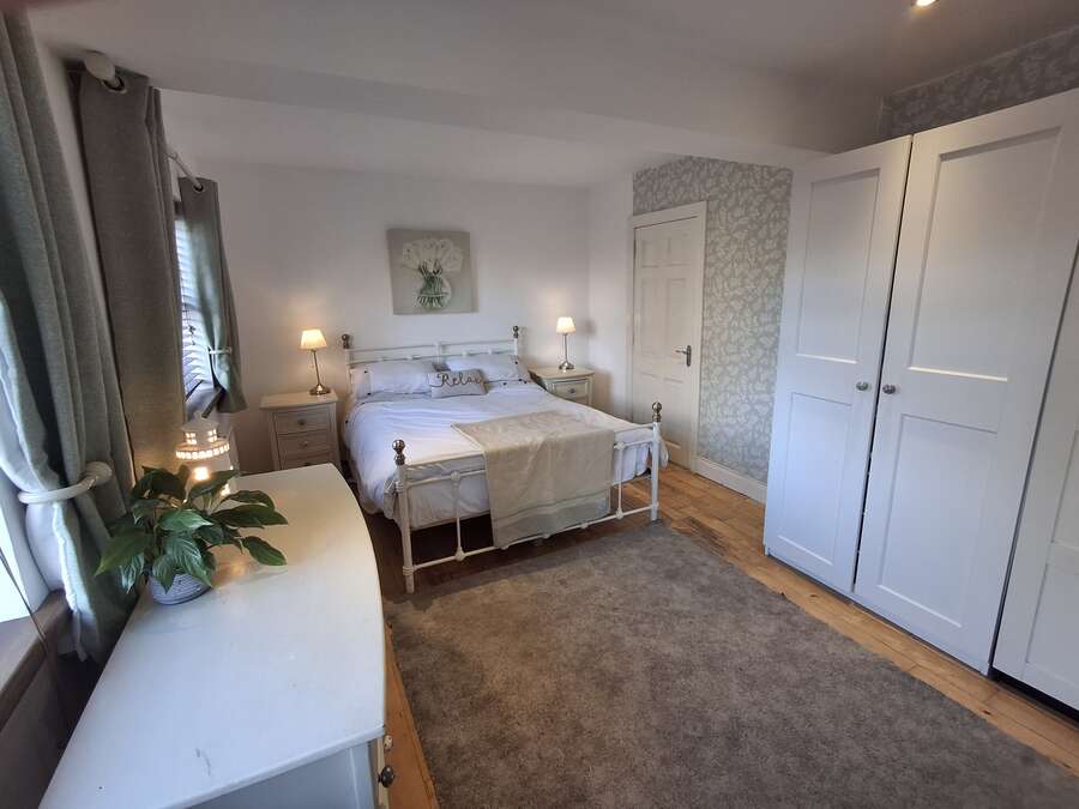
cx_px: 540
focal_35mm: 16
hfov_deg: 94.5
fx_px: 499
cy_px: 404
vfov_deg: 78.1
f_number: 2.2
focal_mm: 1.64
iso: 80
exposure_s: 1/50
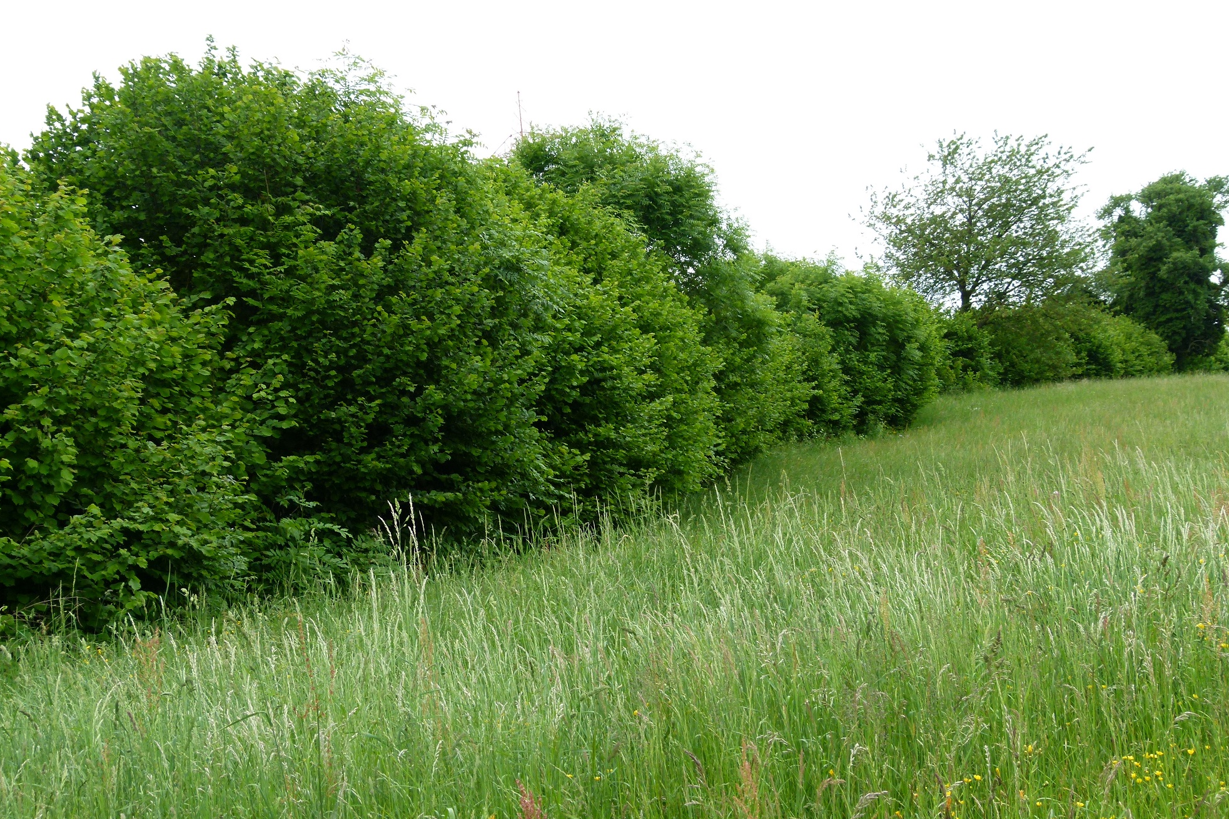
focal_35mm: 54
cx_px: 607
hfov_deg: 36.9
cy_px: 437
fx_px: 1843
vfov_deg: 25.1
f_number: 4
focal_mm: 9.2
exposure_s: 1/125
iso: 100
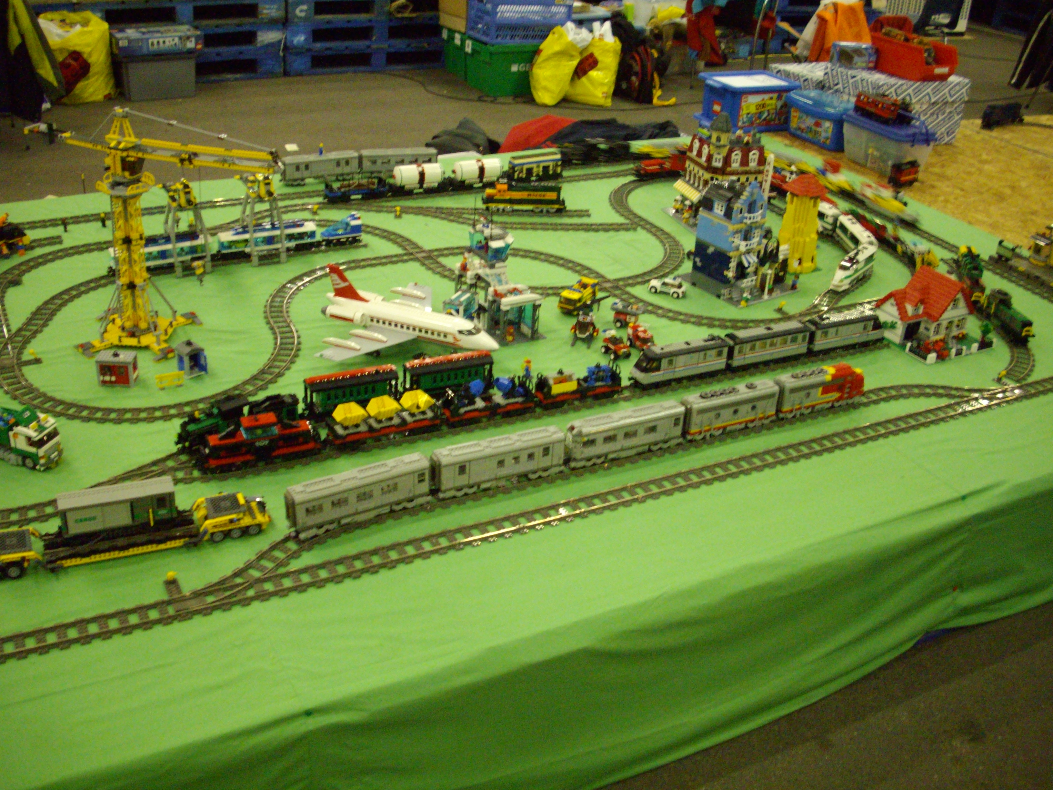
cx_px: 526
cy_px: 395
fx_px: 1126
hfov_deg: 50.1
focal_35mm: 37
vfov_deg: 38.7
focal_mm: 6.2
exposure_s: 1/13
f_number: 2.8
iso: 400
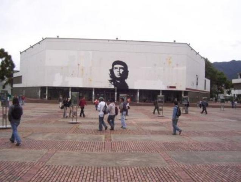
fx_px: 251
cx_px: 120
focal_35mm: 36
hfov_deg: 51.3
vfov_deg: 39.8
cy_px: 91
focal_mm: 6
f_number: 4.8
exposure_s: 1/640
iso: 80
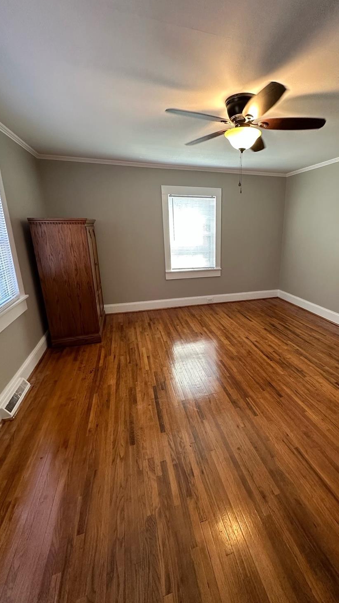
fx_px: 256
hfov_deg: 66.1
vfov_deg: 99.4
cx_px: 211
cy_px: 297
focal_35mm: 16
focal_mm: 2.22
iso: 250
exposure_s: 1/60
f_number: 2.2
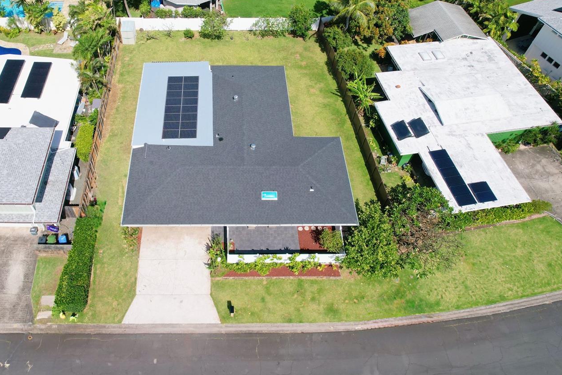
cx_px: 227
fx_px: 437
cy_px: 157
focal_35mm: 28
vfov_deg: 46.2
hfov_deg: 64.9
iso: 200
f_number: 2.8
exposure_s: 1/3200
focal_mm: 8.38
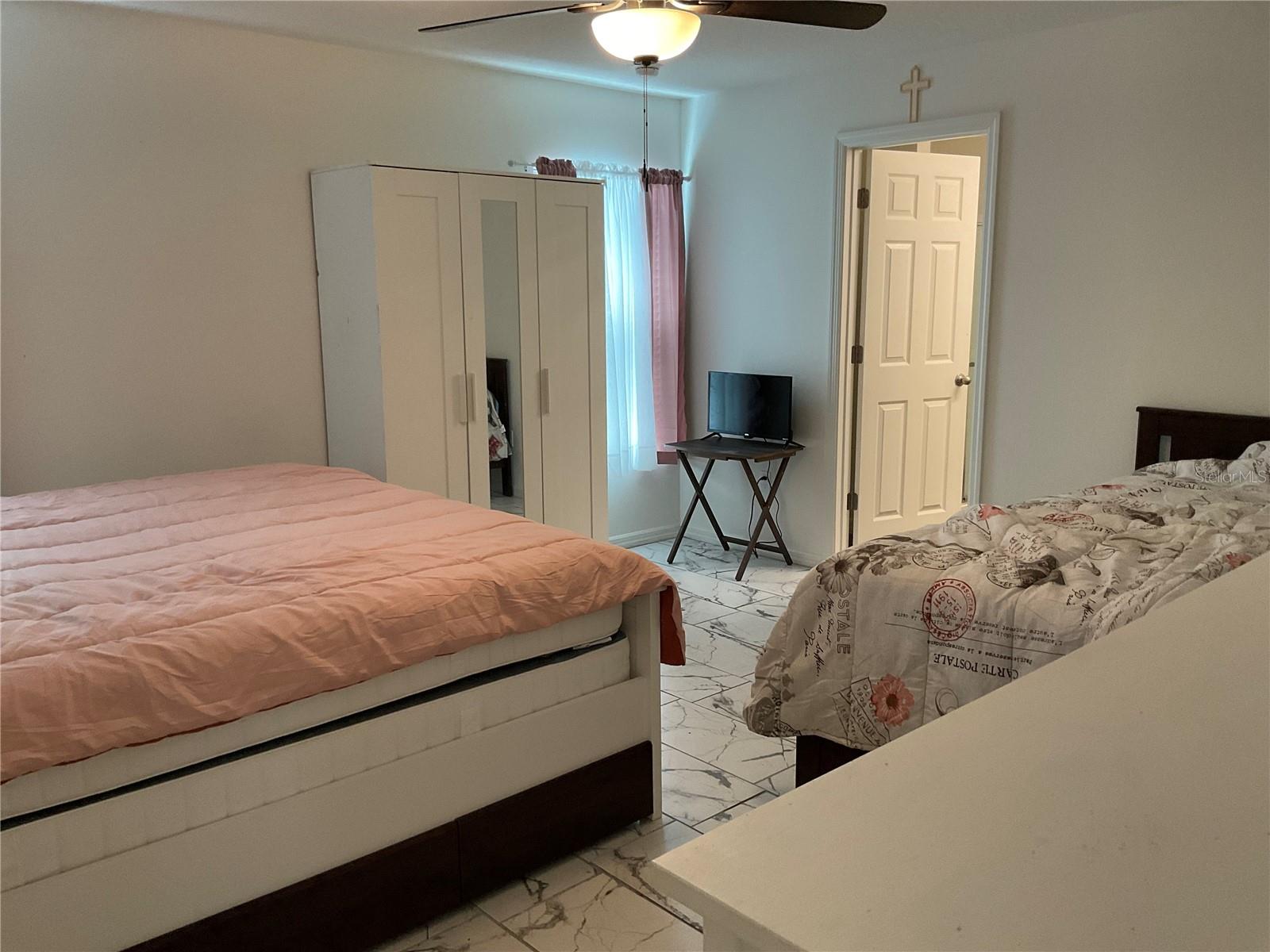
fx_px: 1064
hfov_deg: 61.7
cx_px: 635
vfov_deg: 48.2
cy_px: 476
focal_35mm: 29
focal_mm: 3
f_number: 1.8
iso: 100
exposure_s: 1/60
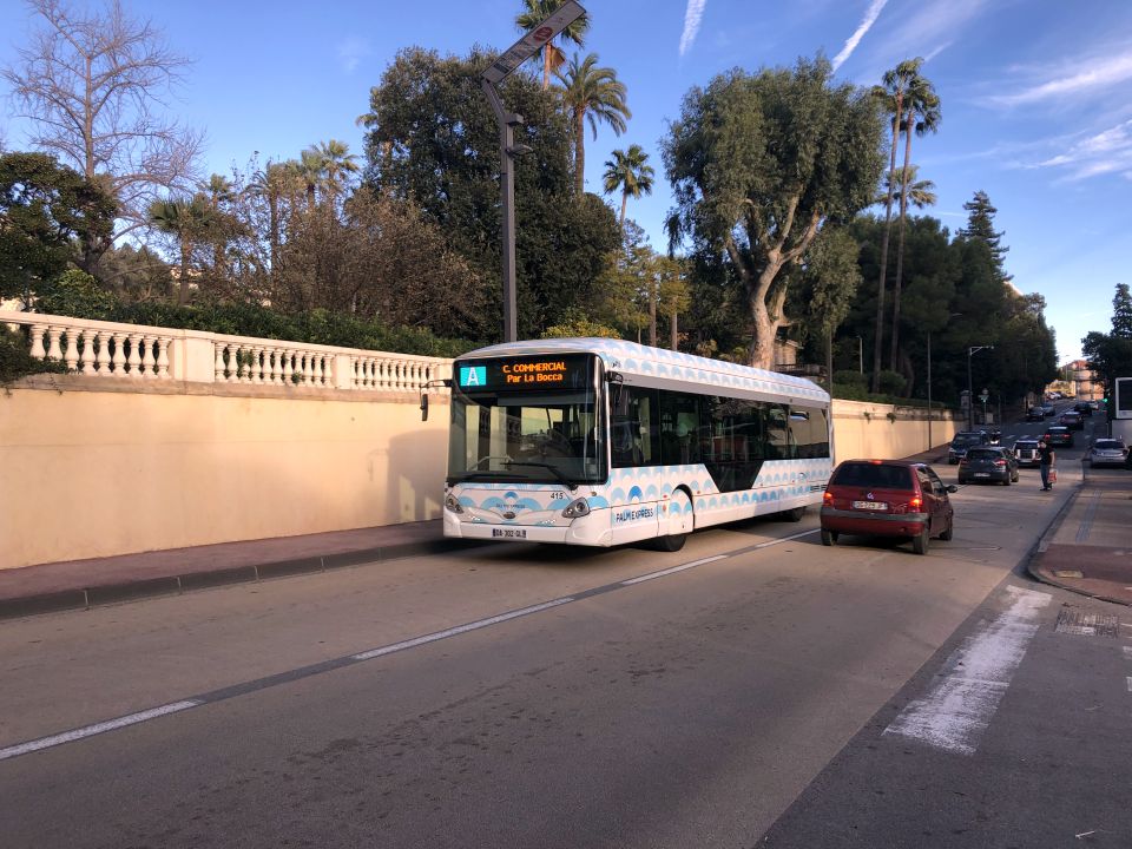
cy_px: 424
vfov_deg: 49.7
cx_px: 566
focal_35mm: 28
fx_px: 916
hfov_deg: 63.4
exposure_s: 1/489
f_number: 1.8
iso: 20
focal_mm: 4
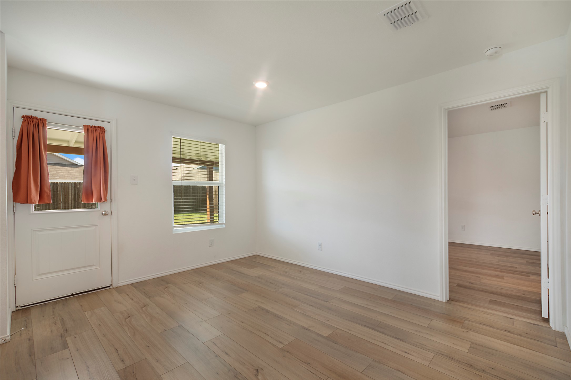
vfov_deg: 77.3
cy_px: 190
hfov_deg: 100.4
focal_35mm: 15
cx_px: 286
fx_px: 238
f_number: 11
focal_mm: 10
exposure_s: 1/20
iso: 100
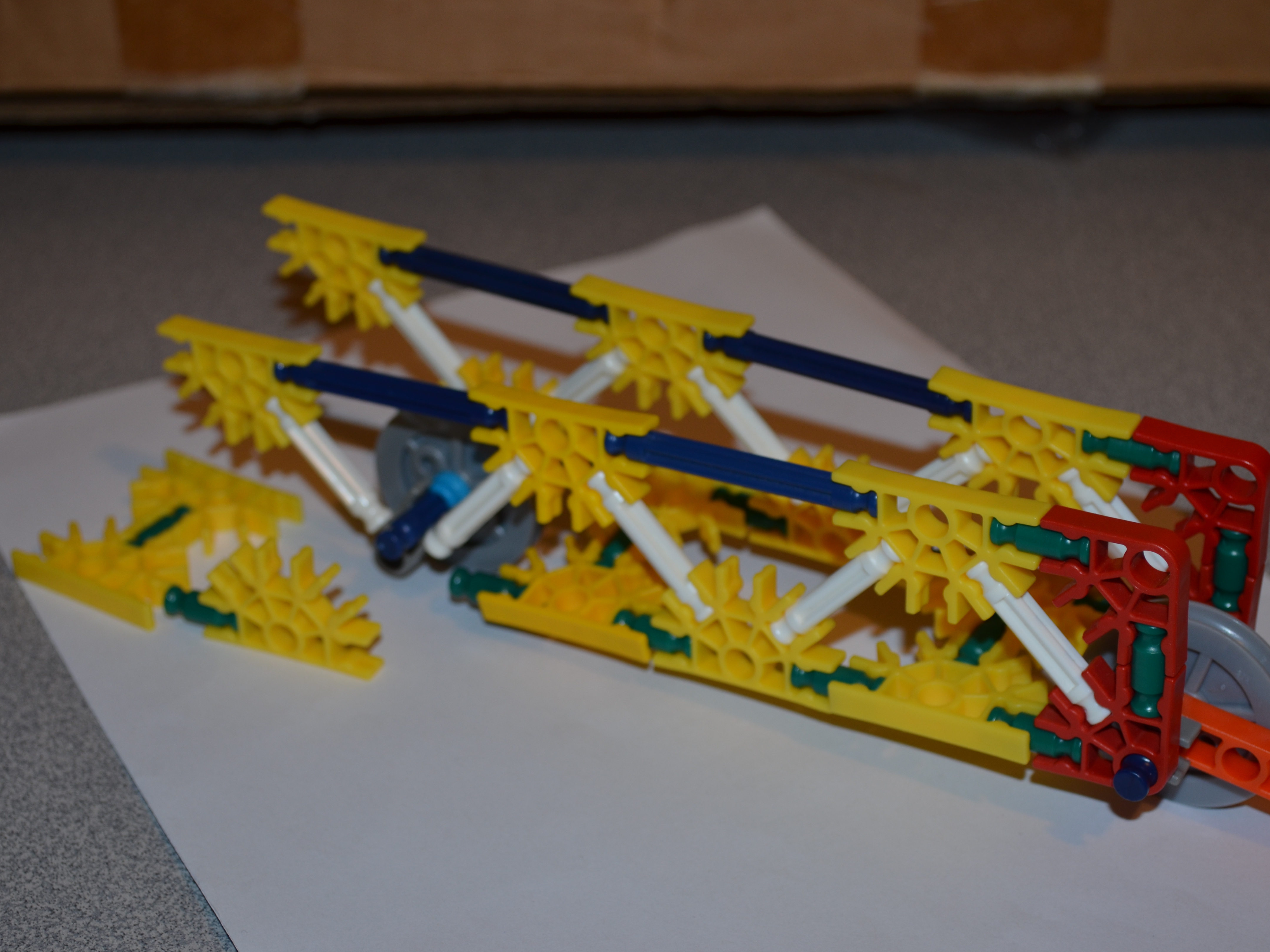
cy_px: 471
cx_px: 604
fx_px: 2421
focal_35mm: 66
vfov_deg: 22.3
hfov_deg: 29.4
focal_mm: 40
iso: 200
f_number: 5.6
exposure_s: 1/30
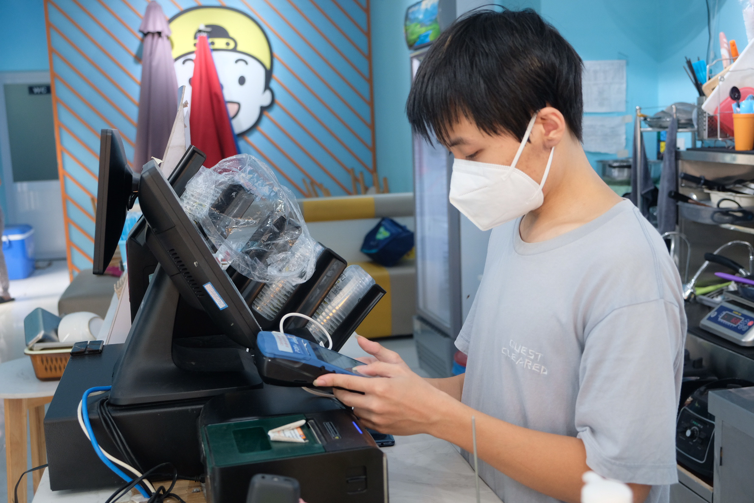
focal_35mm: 42
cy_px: 252
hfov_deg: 46.4
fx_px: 880
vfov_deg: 31.9
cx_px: 377
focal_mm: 27.7
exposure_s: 1/60
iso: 500
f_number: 3.6
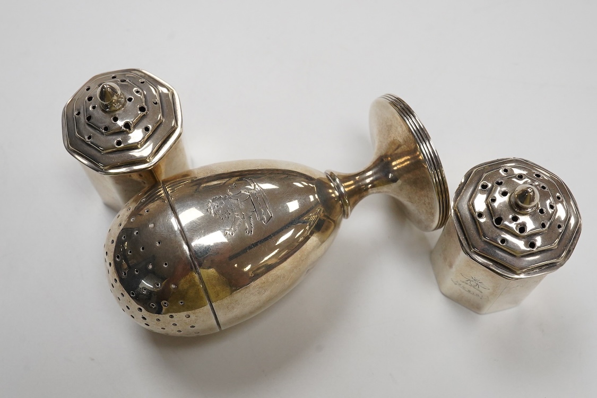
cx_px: 298
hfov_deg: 43.6
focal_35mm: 45
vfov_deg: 29.9
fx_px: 746
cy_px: 199
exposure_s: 1/160
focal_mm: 30
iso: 2500
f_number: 16
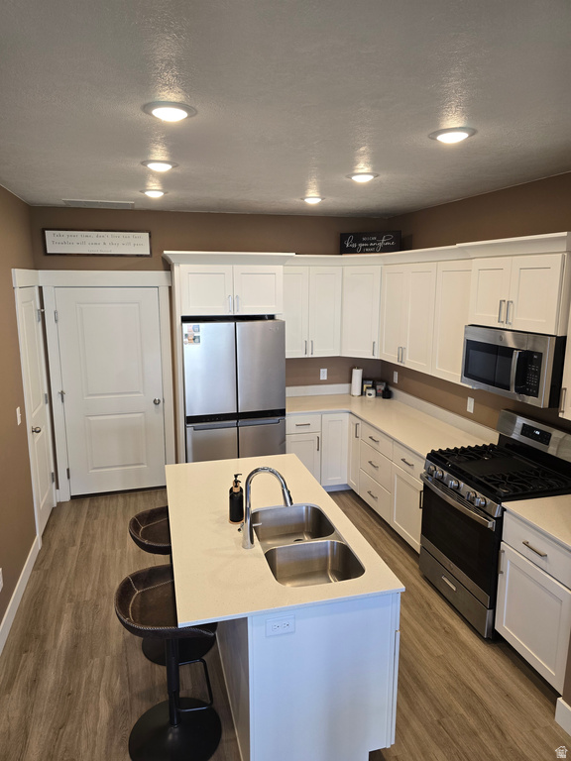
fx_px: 506
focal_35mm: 23
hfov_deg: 58.9
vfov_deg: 73.9
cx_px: 286
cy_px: 380
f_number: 1.7
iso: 125
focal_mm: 6.3
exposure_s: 1/120
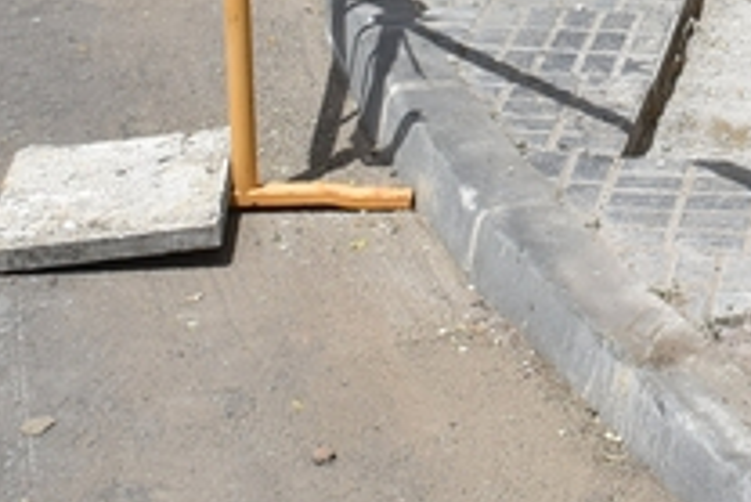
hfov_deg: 16.8
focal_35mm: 117
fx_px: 2442
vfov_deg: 11.0
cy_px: -372
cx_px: 859
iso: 200
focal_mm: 18
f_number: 10
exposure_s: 1/400
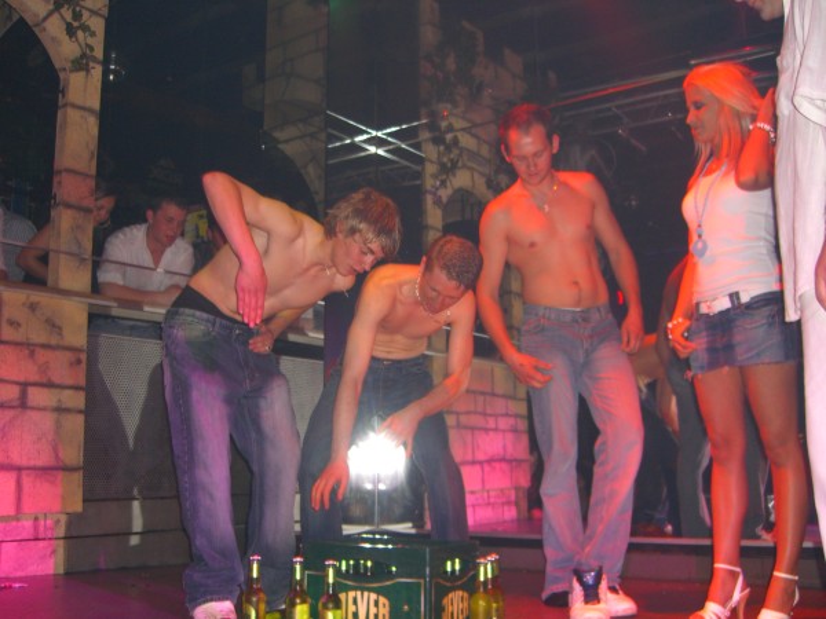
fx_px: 907
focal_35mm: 38
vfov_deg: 37.7
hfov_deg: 49.0
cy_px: 310
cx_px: 413
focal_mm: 7.9
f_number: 2.8
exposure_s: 1/60
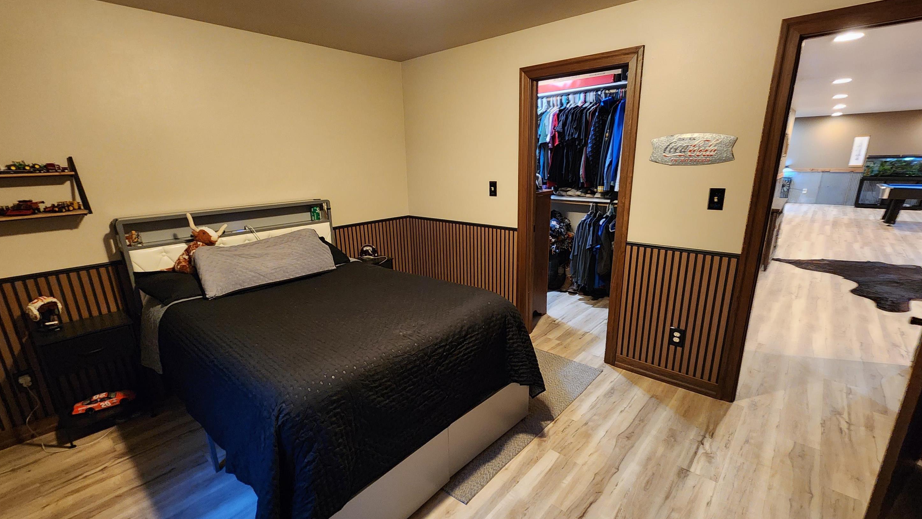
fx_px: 367
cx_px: 458
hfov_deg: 103.0
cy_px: 278
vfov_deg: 70.4
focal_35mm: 15
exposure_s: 1/24
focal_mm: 2.2
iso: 640
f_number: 2.2
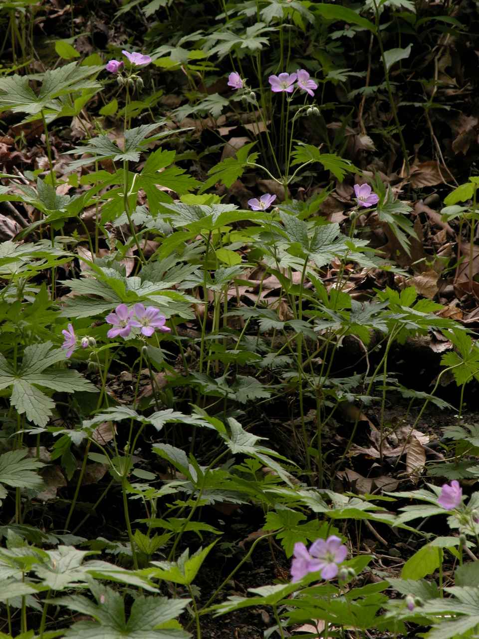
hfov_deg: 5.3
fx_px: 5166
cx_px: 240
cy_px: 320
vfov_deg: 7.1
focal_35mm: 280
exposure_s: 1/7.1
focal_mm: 71.2
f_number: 7.4
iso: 100
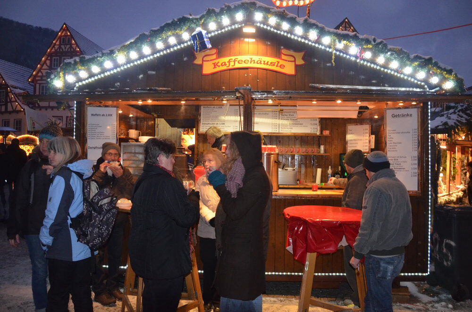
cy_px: 156
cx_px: 236
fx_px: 353
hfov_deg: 67.5
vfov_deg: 47.7
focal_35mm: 27
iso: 1800
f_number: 3.5
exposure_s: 1/60
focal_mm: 18
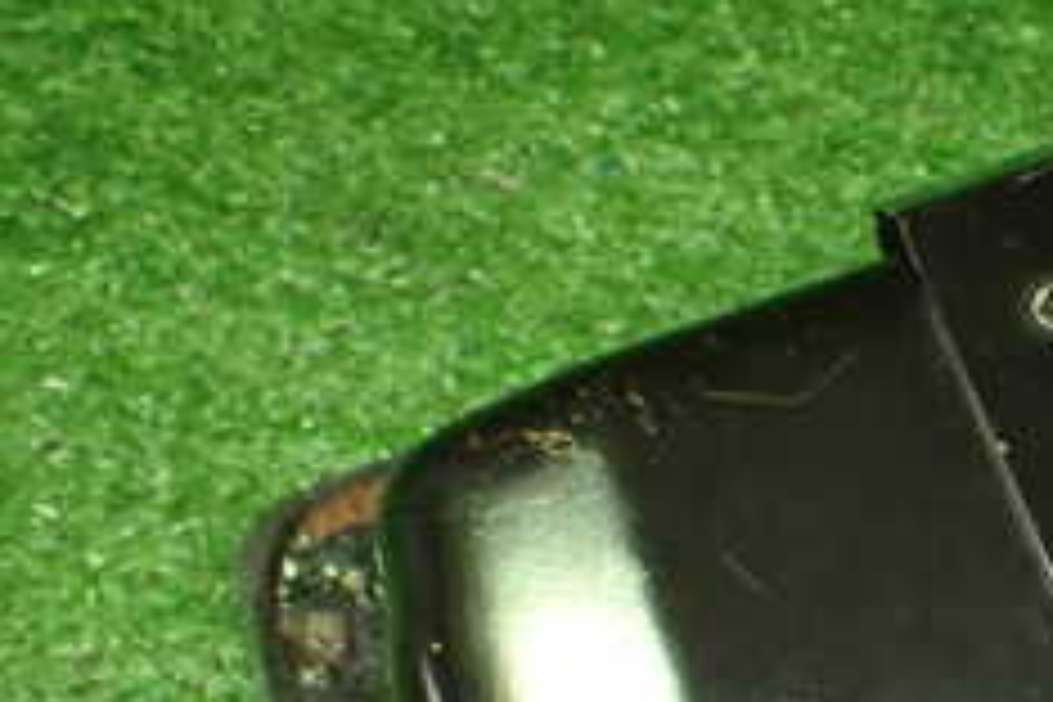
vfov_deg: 16.9
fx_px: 2340
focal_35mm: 80
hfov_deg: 23.5
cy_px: 612
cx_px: 1202
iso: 800
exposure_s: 1/50
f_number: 2.3
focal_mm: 5.4
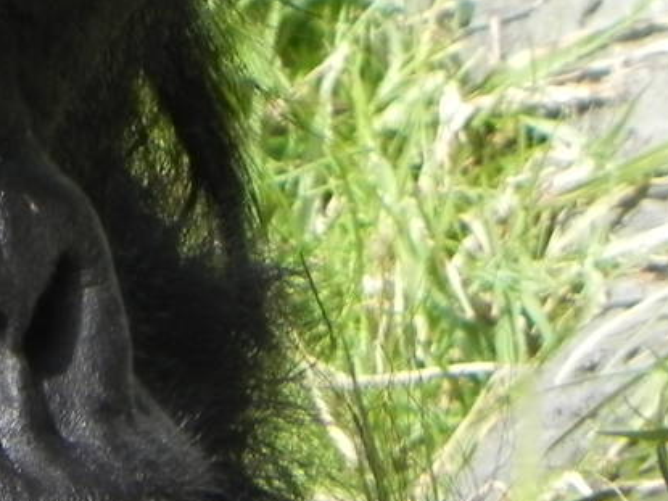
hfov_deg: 0.8
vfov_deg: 0.6
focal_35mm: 2616
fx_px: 50467
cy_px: 74
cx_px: -31
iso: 160
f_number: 5
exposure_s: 1/216
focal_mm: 120
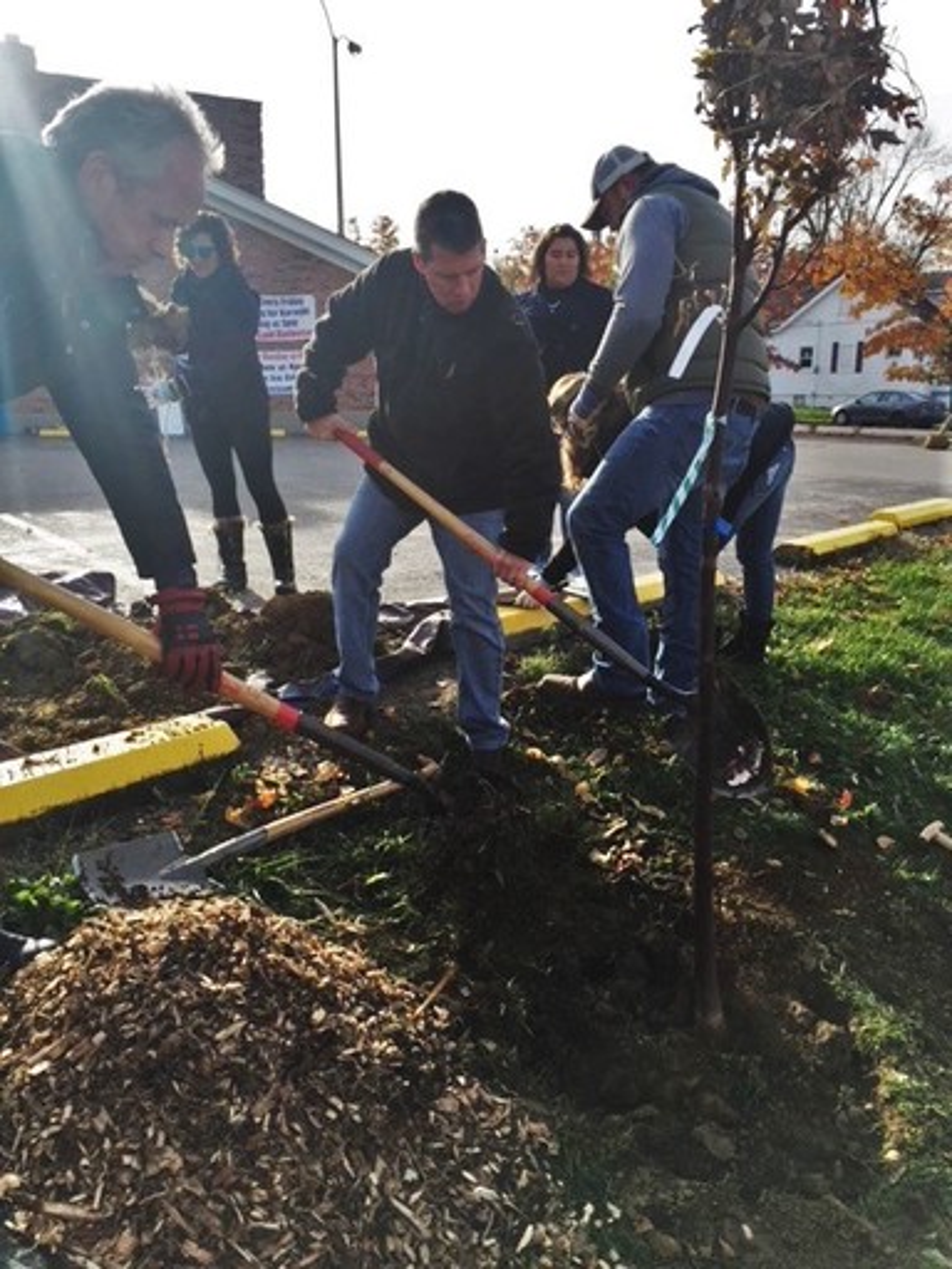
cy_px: 634
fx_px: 1063
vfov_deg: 61.7
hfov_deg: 48.2
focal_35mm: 29
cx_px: 476
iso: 32
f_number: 2.2
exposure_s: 1/1099
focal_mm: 4.15
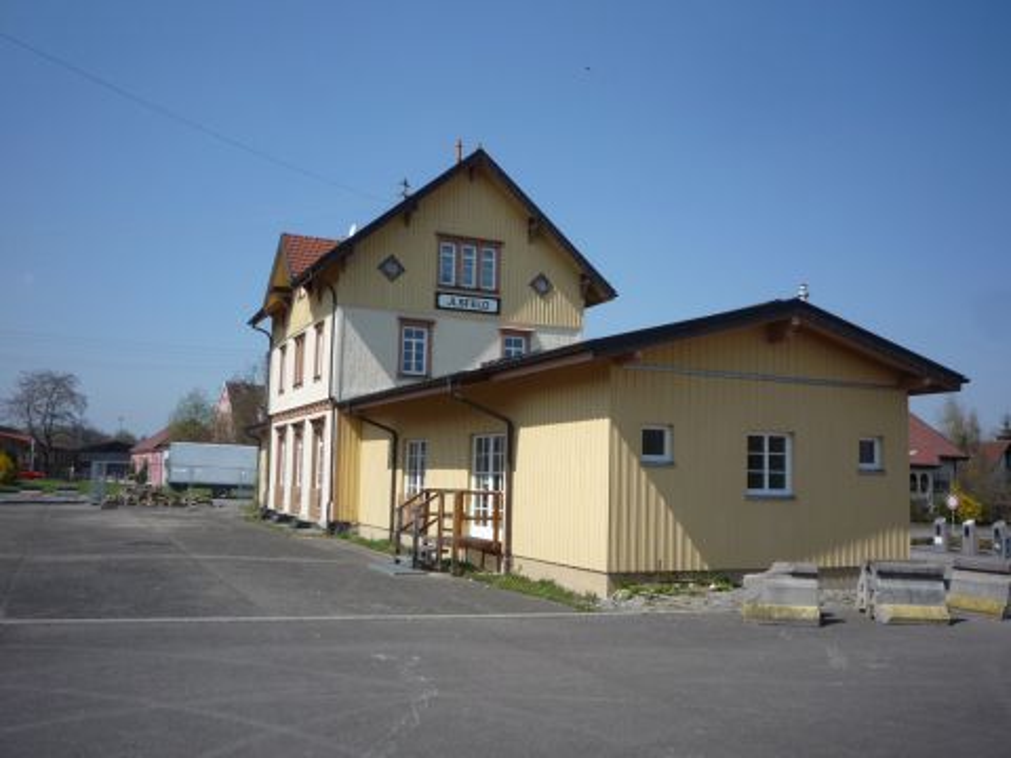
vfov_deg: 44.2
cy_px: 379
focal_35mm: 32
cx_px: 506
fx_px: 935
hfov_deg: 56.8
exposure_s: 1/500
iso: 100
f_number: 5.6
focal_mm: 5.2
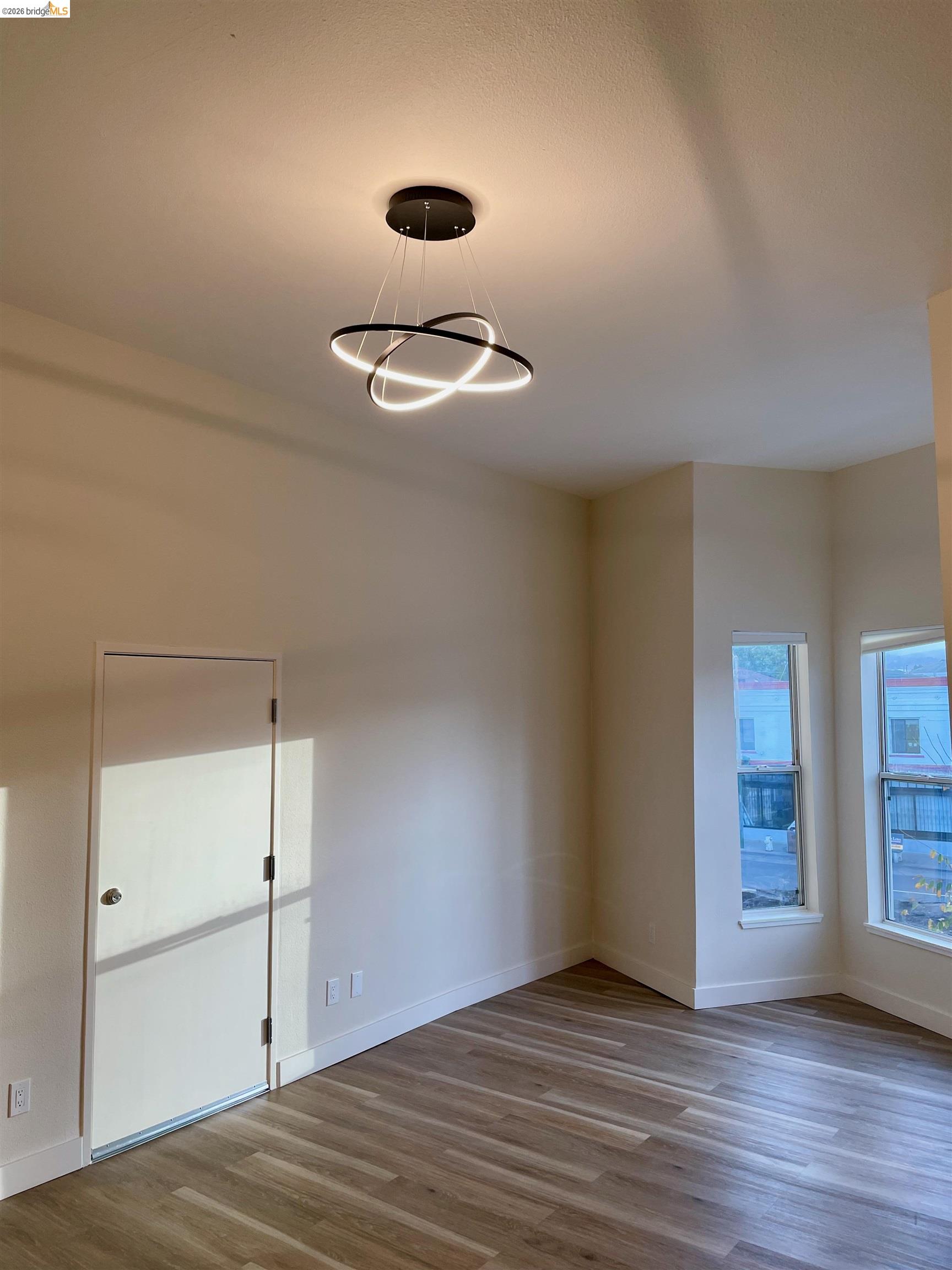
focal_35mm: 26
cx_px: 476
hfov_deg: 53.1
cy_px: 635
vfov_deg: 67.3
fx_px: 953
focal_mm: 4.2
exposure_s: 1/120
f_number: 1.6
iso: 64
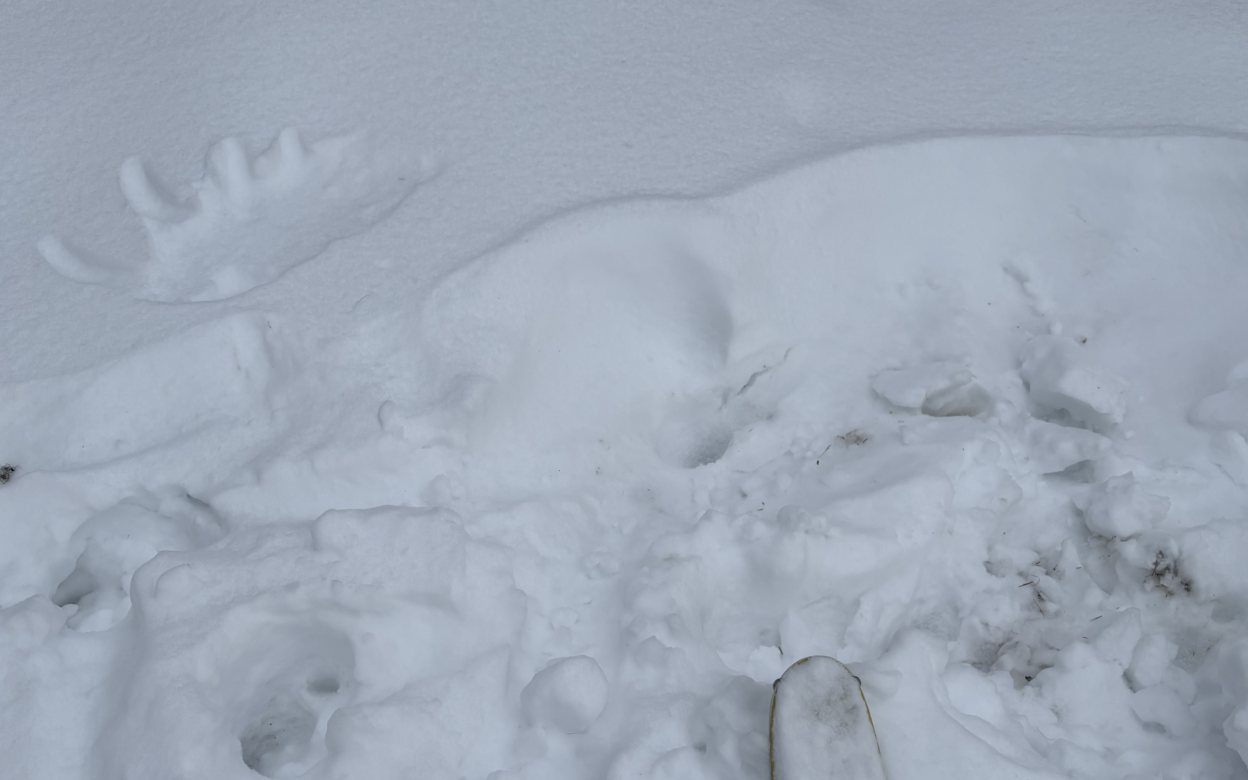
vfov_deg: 33.5
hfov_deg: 51.5
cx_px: 665
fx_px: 1292
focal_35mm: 38
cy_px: 475
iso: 50
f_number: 1.6
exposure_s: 1/2857
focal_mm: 5.96
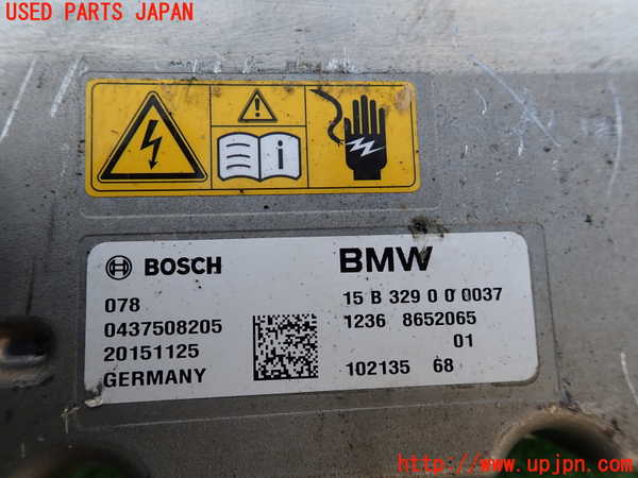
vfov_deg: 54.9
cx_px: 319
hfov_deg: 69.4
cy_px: 239
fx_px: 461
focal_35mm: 25
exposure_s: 1/320
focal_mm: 4.5
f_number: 2.8
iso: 100
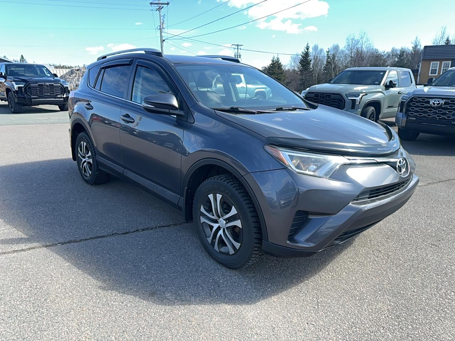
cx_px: 228
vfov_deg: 56.8
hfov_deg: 71.6
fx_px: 315
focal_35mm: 24
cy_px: 170
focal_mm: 6.86
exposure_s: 1/1548
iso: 50
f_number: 1.78
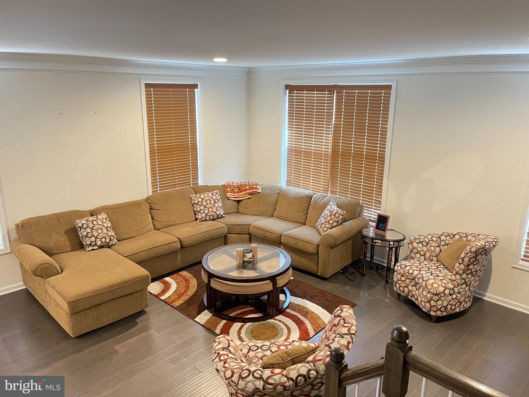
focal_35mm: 26
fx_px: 397
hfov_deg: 67.3
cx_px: 264
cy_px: 198
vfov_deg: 53.1
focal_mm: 5.1
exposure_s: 1/30
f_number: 1.6
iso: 640
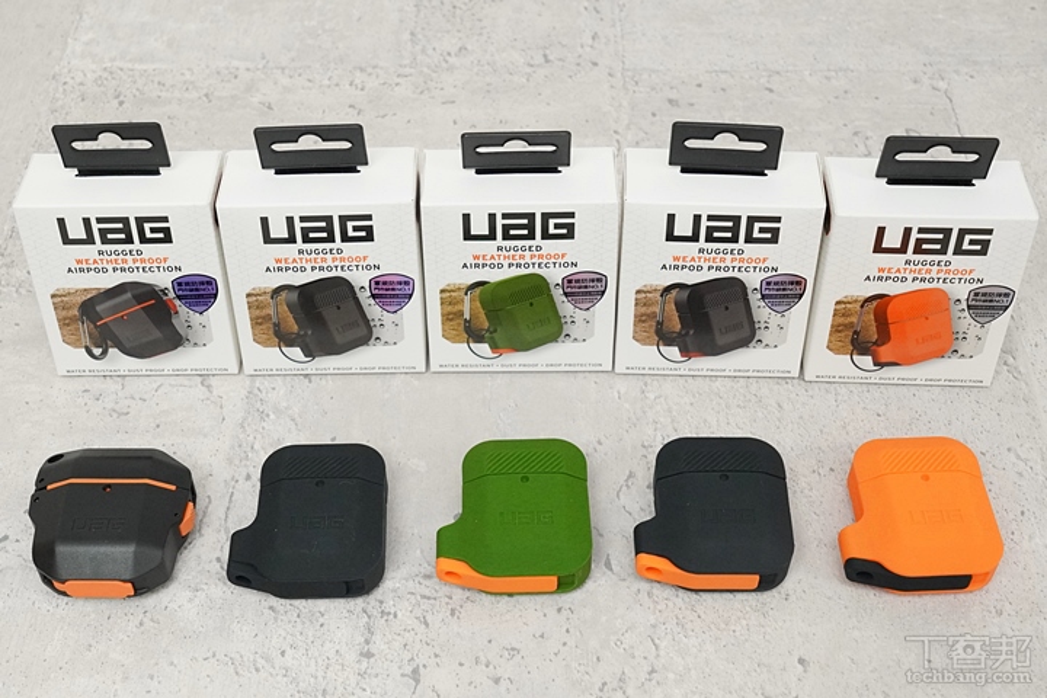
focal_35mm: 45
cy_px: 349
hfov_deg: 43.6
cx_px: 524
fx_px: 1309
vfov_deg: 29.9
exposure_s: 1/125
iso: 2500
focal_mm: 30
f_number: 7.1
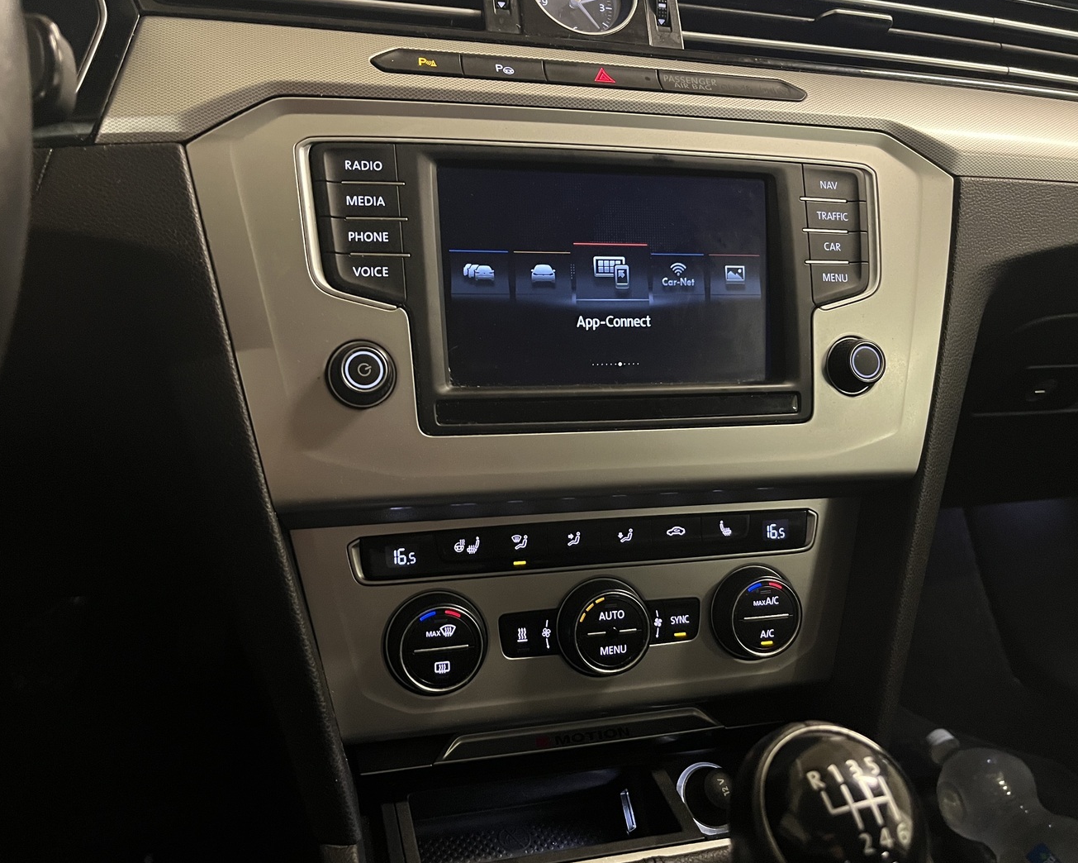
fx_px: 893
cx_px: 535
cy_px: 436
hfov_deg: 62.2
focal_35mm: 28
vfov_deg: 51.5
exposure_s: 1/40
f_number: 1.6
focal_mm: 5.1
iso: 500
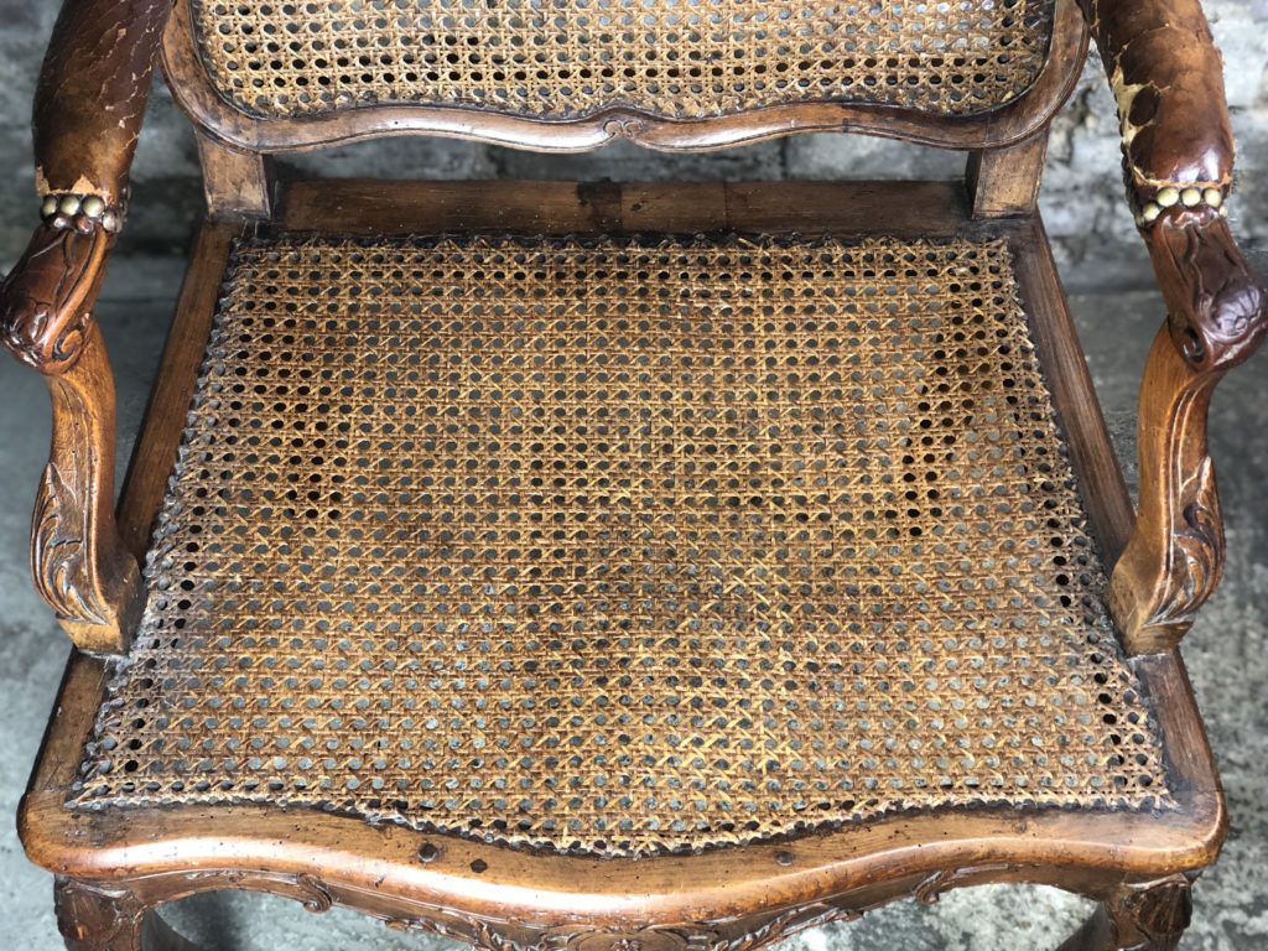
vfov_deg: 28.0
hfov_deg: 36.8
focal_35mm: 52
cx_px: 634
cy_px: 476
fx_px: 1905
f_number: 2.4
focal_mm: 6
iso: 125
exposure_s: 1/33
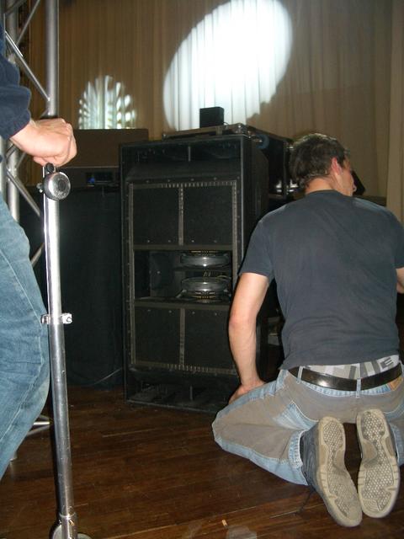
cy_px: 270
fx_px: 545
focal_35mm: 35
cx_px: 202
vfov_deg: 52.6
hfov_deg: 40.7
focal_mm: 5.8
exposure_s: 1/60
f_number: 2.6
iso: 100
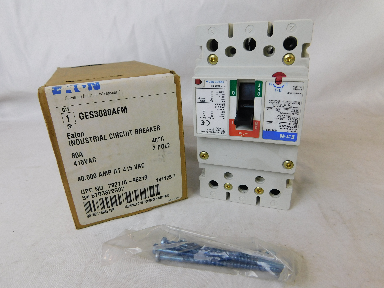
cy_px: 144
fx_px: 255
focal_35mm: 23
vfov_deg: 58.9
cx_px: 192
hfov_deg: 73.9
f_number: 3
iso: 125
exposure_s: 1/50
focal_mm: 4
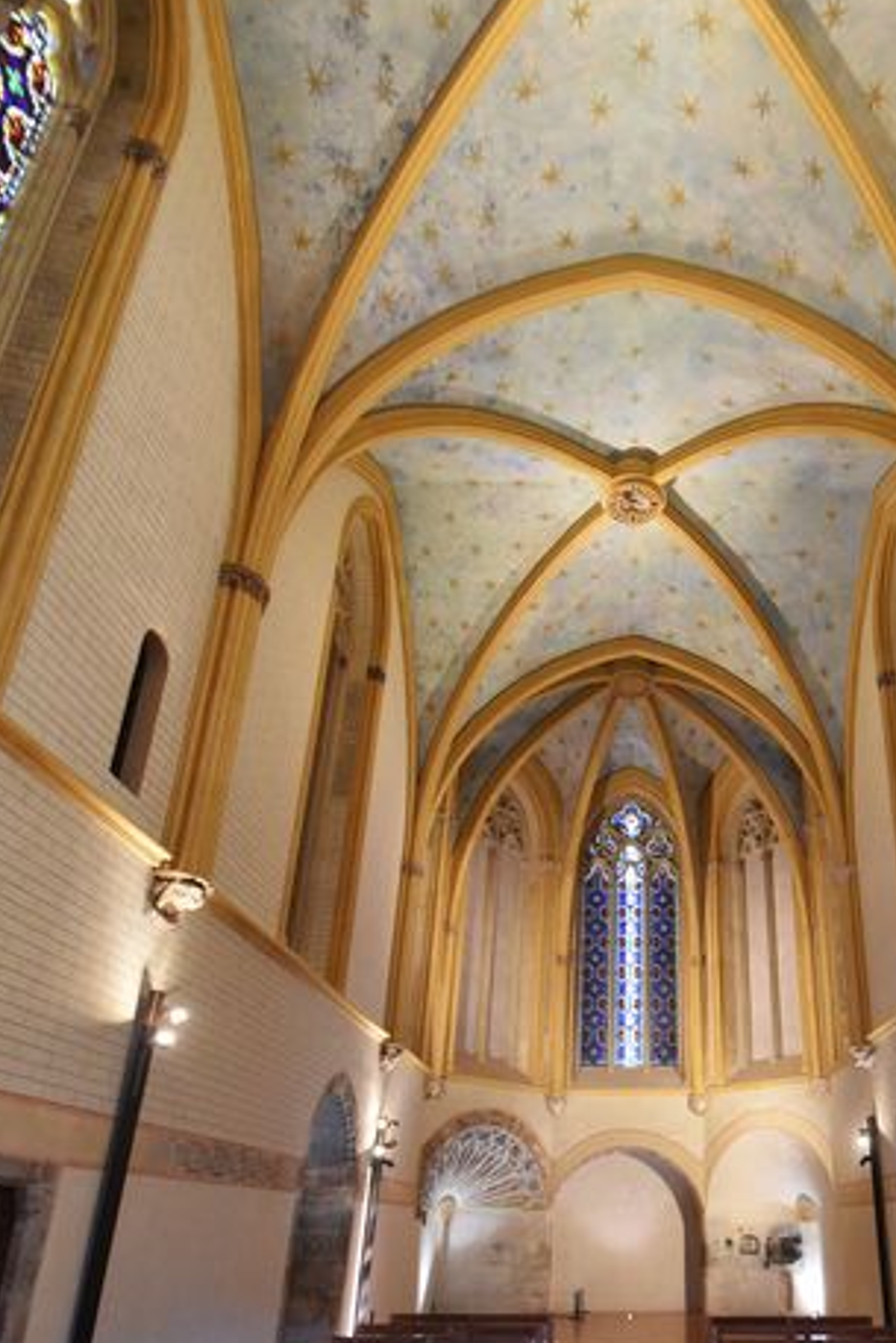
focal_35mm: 23
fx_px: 858
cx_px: 665
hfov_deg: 52.8
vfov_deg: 74.5
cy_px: 855
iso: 1800
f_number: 3.5
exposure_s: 1/60
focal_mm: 10
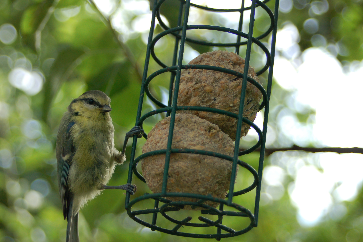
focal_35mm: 120
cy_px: 121
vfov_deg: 11.4
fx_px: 1209
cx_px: 182
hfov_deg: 17.1
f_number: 5.6
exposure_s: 1/320
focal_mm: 80
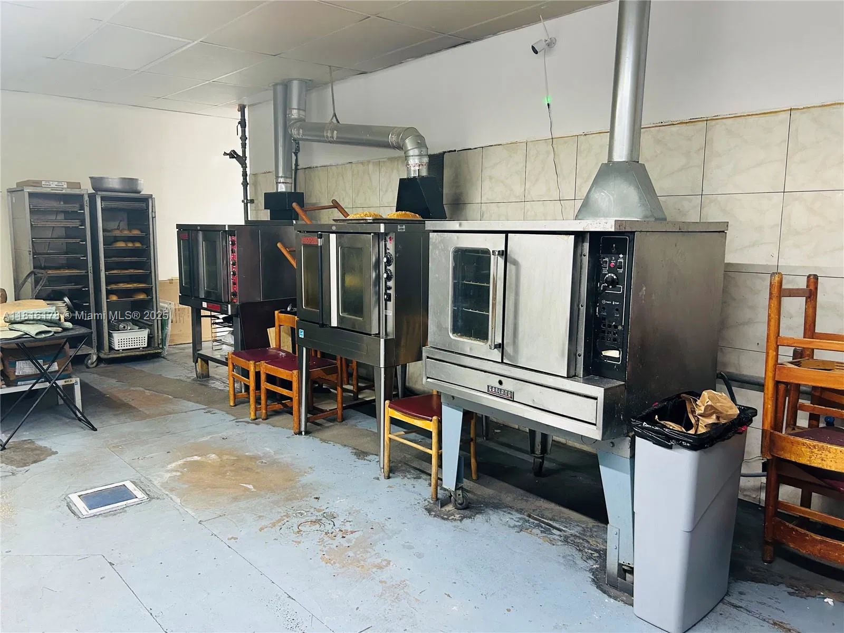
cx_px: 422
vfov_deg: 53.1
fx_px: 634
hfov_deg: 67.3
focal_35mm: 26
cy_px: 316
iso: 200
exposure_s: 1/60
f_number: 1.5
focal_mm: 5.7
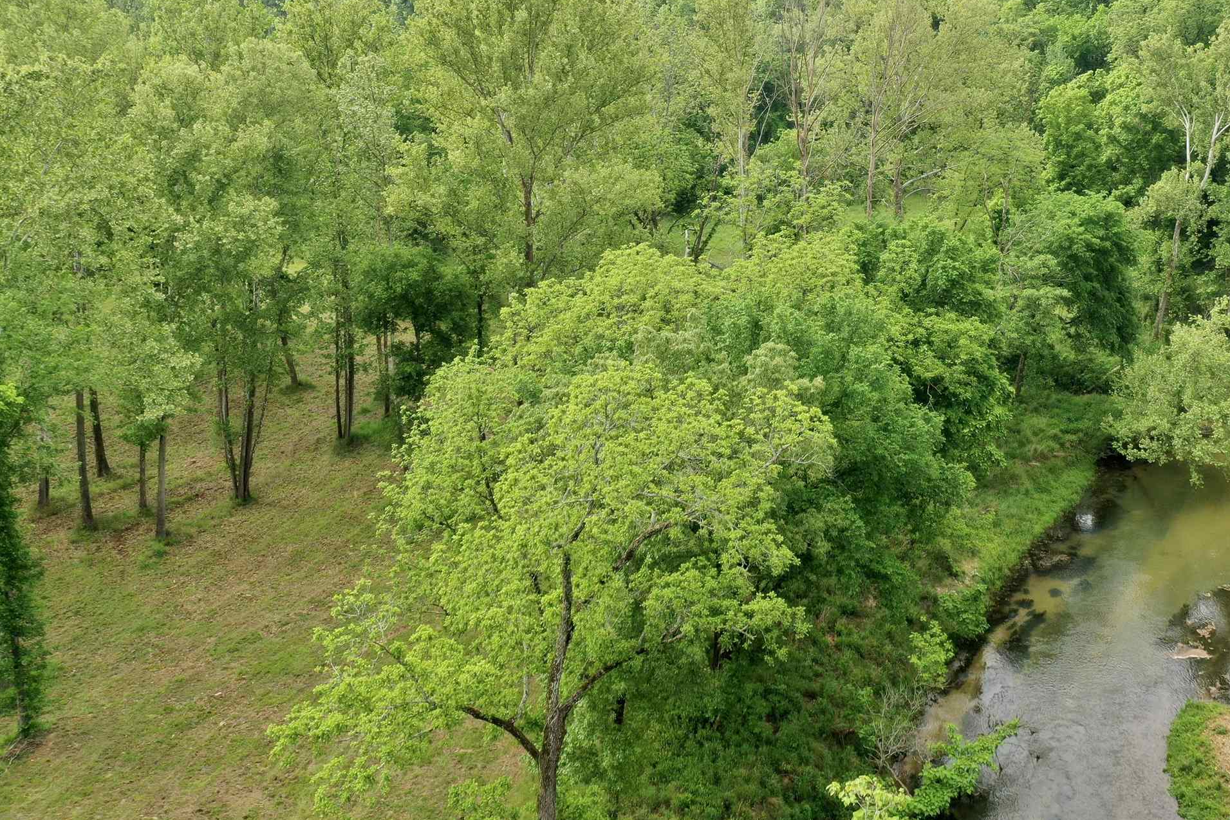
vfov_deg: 29.7
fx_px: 1537
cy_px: 272
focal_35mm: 45
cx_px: 896
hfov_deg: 42.5
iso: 100
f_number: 4.5
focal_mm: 10.26
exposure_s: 1/200
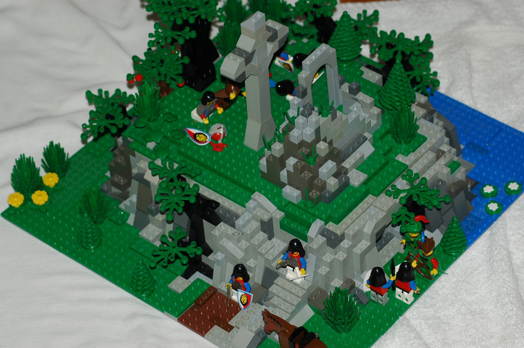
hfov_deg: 17.1
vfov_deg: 11.4
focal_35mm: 120
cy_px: 174
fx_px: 1745
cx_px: 262
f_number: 5.6
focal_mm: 80
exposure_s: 1/125
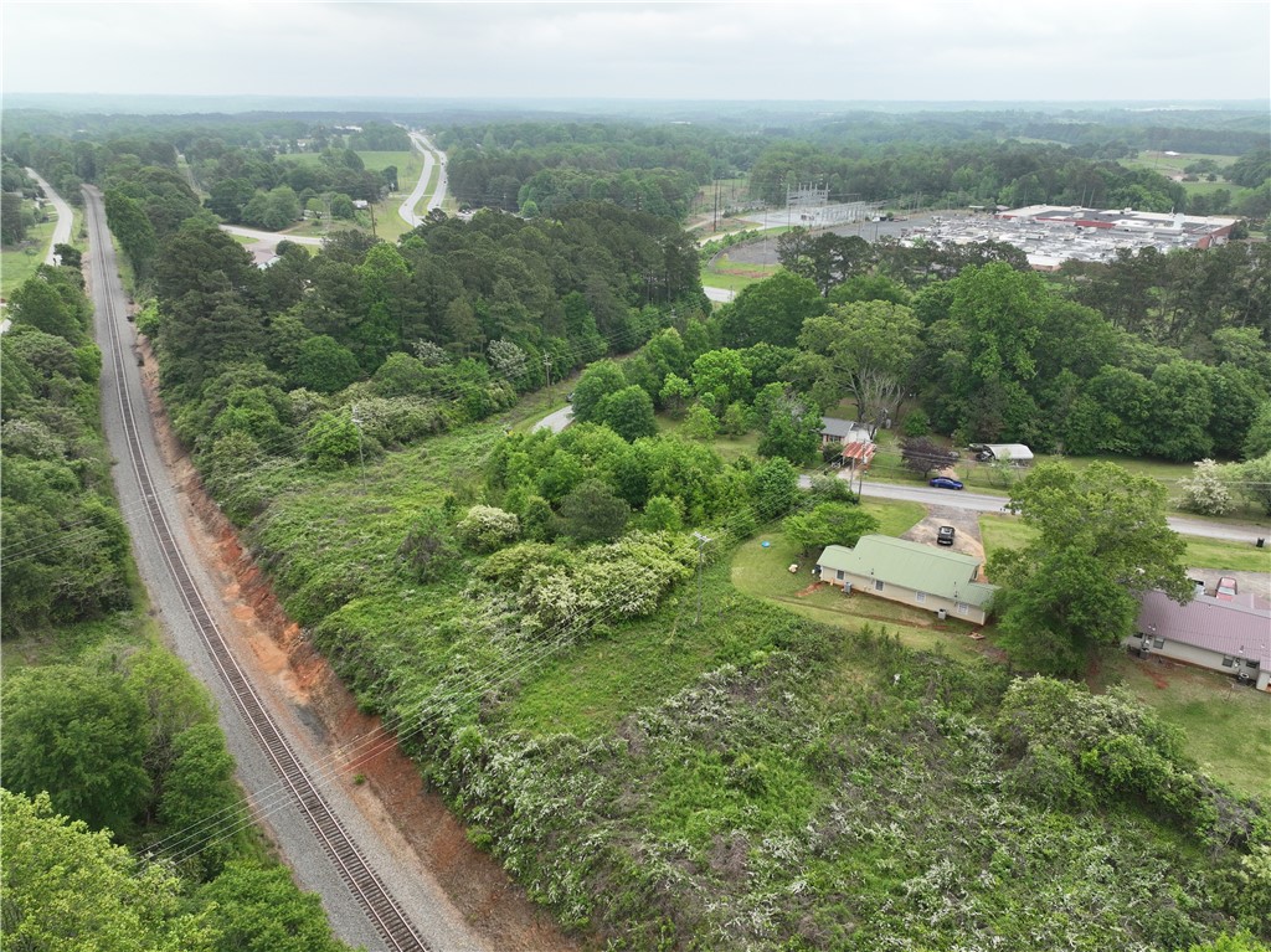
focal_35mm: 24
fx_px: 881
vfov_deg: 56.8
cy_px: 476
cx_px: 636
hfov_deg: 71.6
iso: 260
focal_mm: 12.29
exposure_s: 1/120
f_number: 2.8
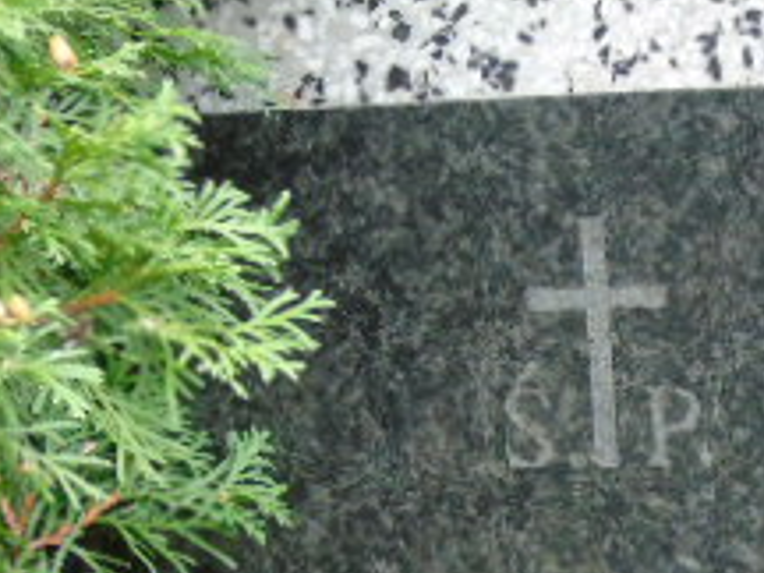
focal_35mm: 420
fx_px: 9270
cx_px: 615
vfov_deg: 3.5
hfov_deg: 4.7
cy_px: 828
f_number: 4.7
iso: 400
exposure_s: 1/80
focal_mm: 25
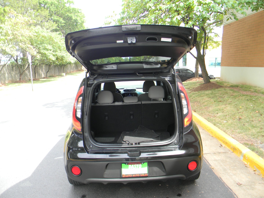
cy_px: 99
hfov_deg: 63.4
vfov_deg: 49.7
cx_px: 132
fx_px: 214
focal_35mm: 28
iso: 80
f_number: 3.5
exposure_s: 1/70.5
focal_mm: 5
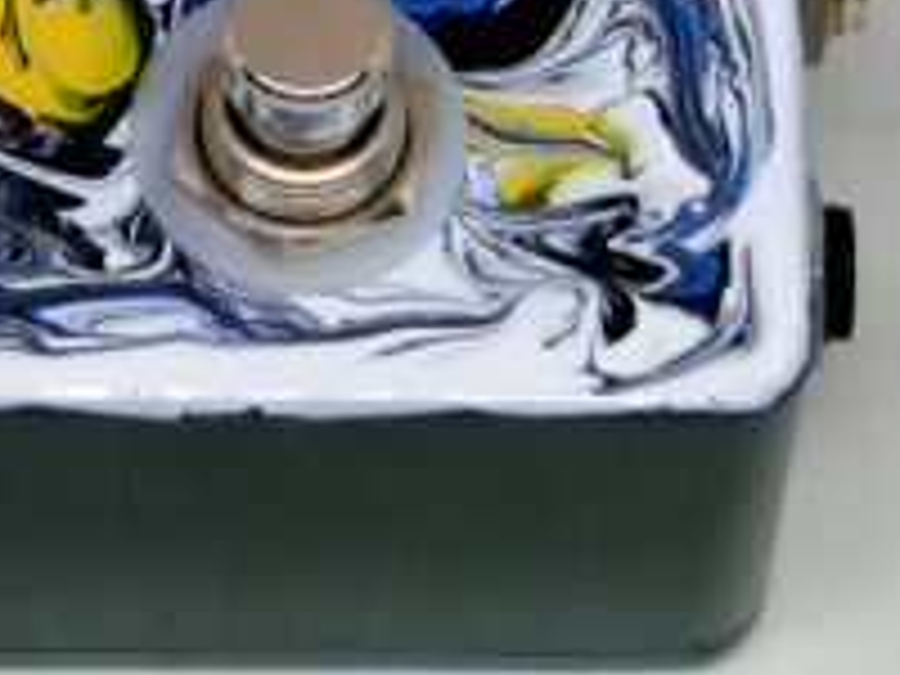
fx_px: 5824
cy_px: -324
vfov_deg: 6.5
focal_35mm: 224
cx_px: 248
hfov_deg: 8.8
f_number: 5.2
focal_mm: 12.4
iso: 200
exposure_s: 1/125
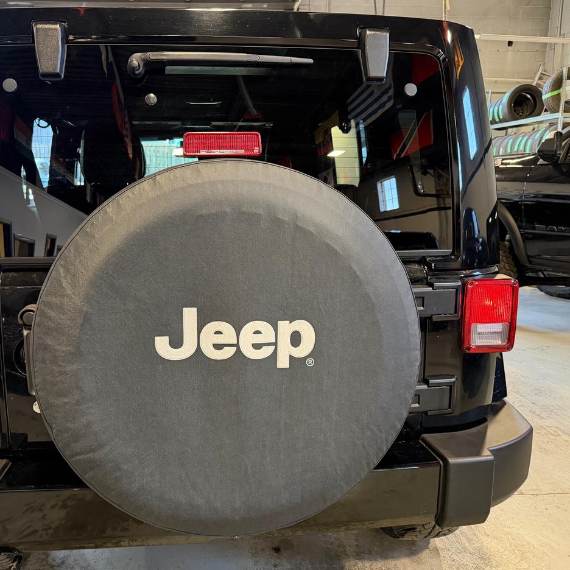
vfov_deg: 55.6
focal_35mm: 29
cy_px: 282
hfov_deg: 55.3
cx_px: 233
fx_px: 540
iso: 640
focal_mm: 6.76
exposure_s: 1/60
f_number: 1.78
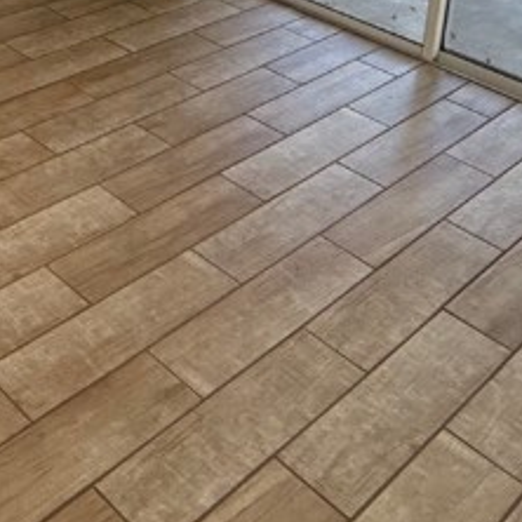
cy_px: -183
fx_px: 972
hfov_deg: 29.1
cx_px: 71
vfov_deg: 25.3
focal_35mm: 57
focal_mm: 2.22
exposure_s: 1/120
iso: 200
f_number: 2.2
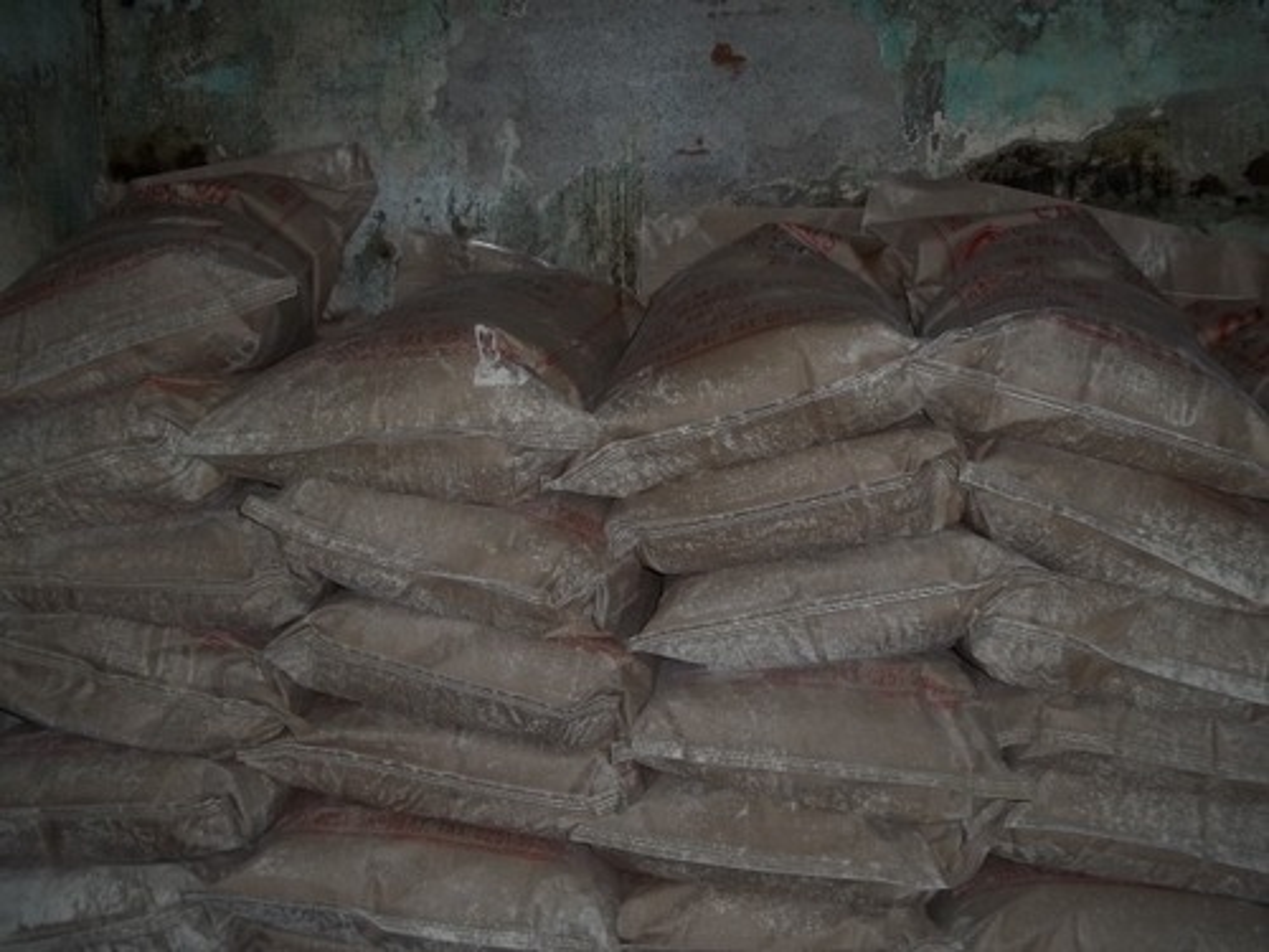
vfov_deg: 39.7
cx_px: 634
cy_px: 476
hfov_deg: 51.4
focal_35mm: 36
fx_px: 1320
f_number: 3.1
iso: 64
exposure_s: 1/30
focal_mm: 6.5
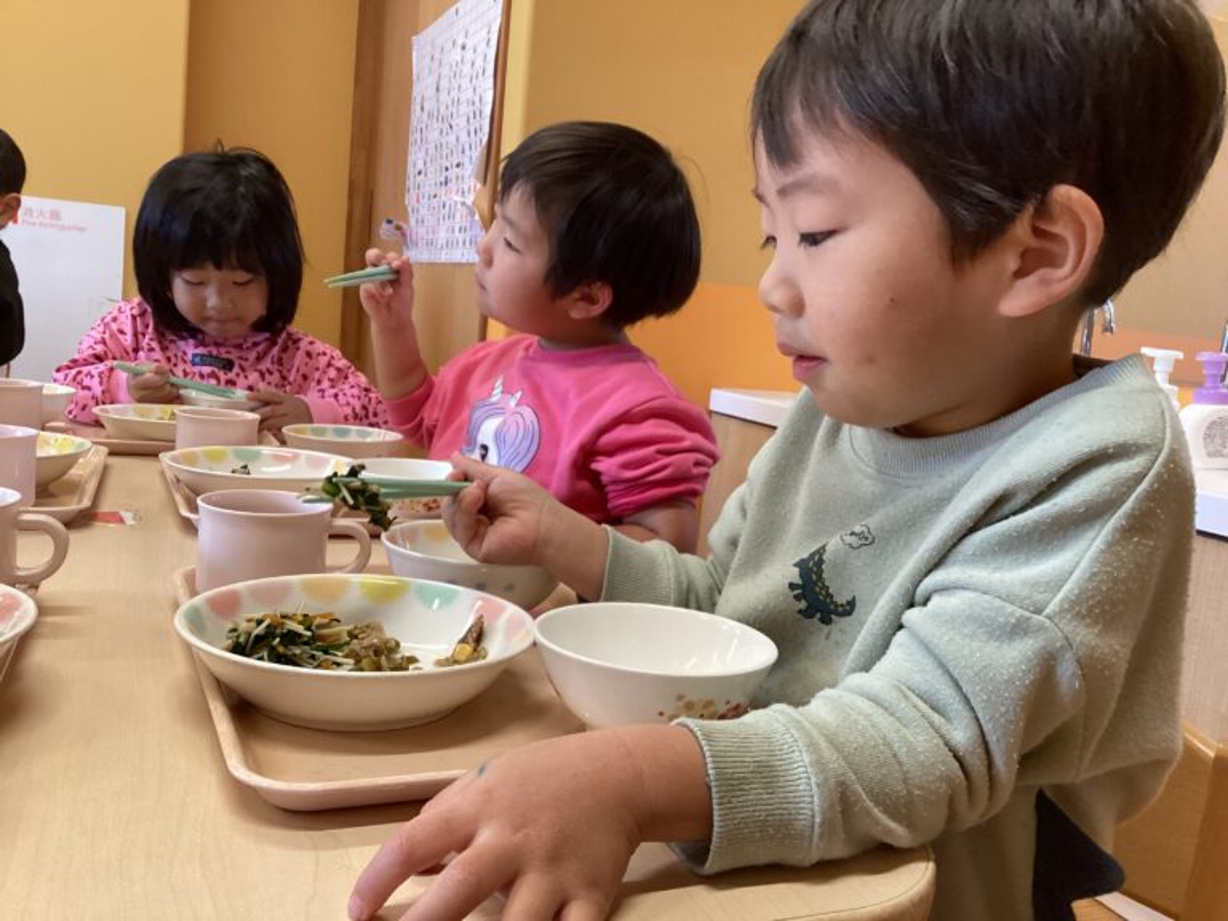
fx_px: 1100
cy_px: 460
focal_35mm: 31
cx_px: 614
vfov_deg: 45.4
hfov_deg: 58.4
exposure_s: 1/60
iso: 250
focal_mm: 3.3
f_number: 2.4
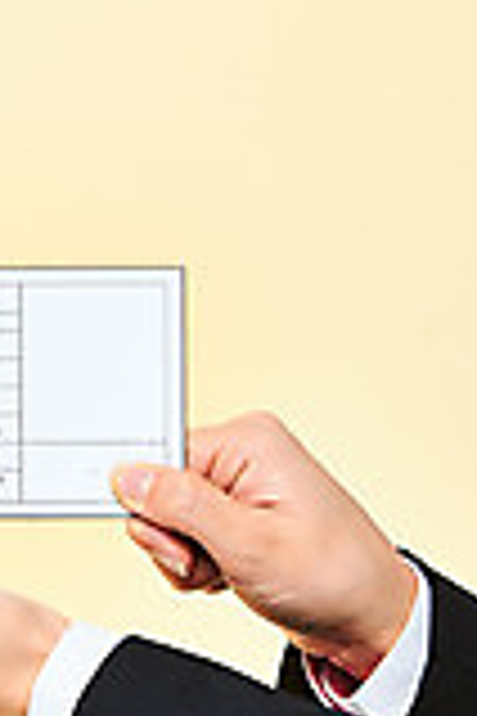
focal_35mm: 428
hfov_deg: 3.2
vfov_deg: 4.8
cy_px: 149
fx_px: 8506
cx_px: -92
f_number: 20
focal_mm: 170
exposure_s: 1/125
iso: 100
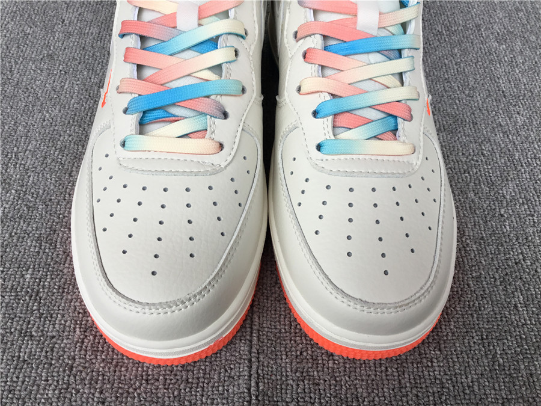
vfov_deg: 45.4
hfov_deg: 58.4
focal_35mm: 31
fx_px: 484
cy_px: 203
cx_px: 270
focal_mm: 3.3
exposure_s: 1/120
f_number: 2.4
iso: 32
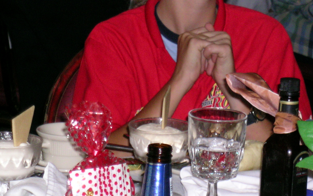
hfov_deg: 10.1
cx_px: 244
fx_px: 1775
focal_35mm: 208
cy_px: 16
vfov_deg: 6.3
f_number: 4.6
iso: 200
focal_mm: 24
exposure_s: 1/121
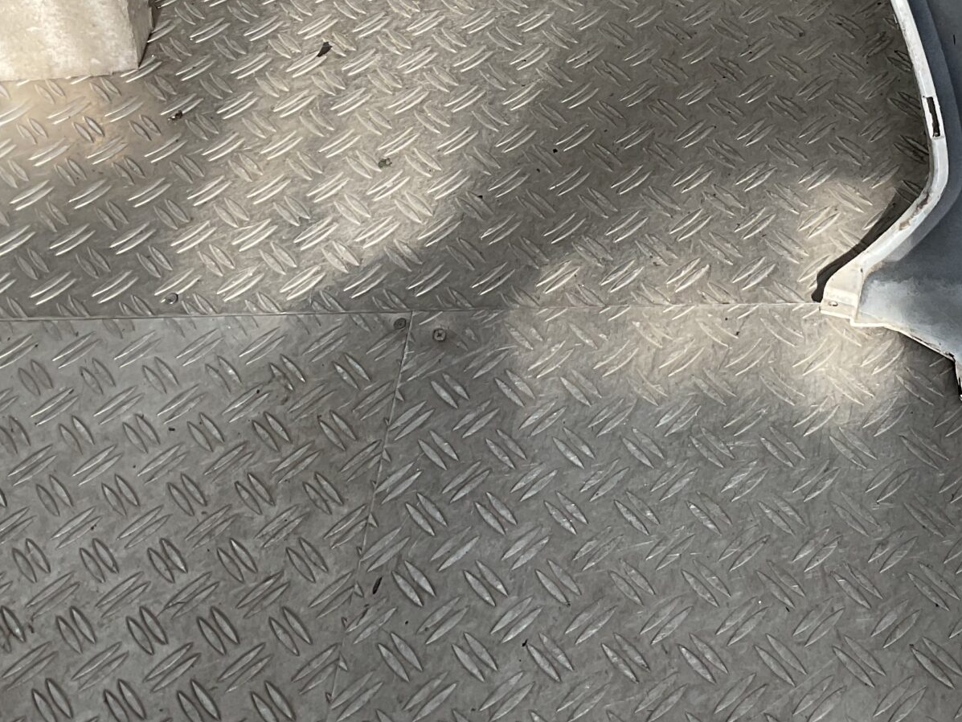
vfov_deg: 22.7
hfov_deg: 30.9
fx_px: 1723
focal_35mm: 62
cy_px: -6
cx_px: 662
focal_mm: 3
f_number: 1.8
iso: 16
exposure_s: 1/491
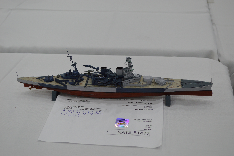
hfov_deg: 38.9
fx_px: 331
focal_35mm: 51
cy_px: 78
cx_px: 117
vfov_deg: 26.4
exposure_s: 1/60
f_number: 5.6
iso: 400
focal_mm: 34
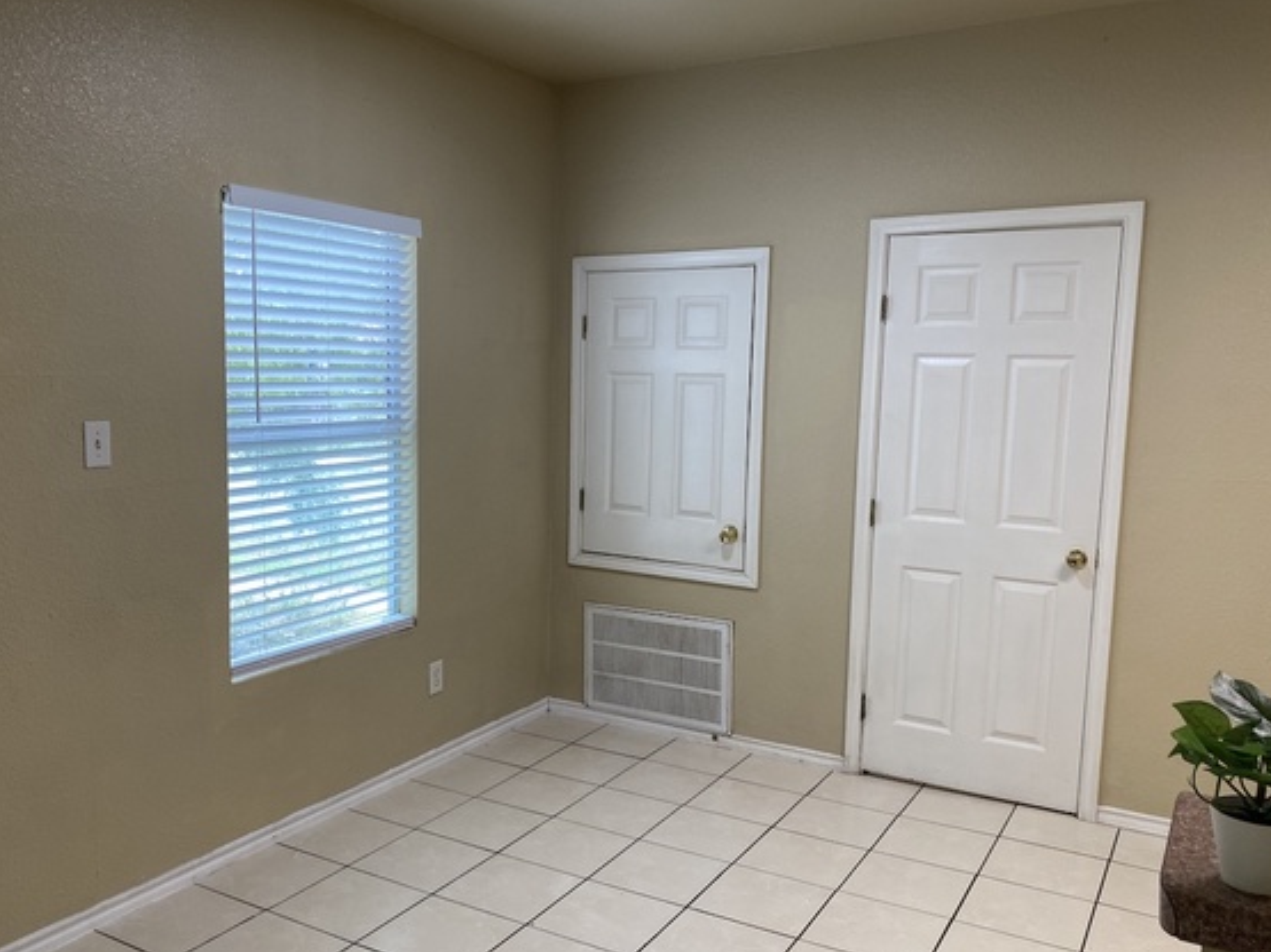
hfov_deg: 59.8
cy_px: 492
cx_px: 563
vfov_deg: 46.8
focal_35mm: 30
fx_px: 1101
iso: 125
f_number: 1.8
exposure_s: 1/120
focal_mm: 4.25
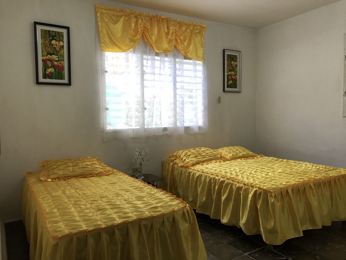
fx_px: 280
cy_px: 130
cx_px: 173
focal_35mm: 28
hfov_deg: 63.4
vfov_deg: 49.7
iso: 25
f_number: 1.8
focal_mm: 3.99
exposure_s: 1/120
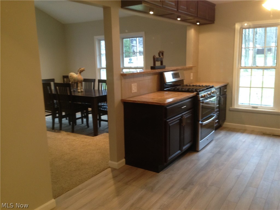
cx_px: 140
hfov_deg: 55.4
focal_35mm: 33
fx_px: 267
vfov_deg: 42.9
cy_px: 105
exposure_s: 1/20
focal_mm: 4.12
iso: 160
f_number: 2.4
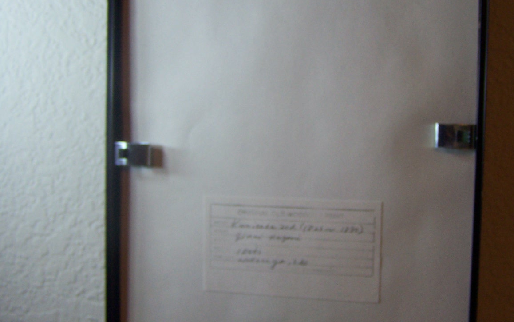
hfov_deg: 37.4
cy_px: 141
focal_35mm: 54
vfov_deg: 24.0
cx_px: 309
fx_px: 757
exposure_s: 1/30
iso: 140
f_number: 2.8
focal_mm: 6.3
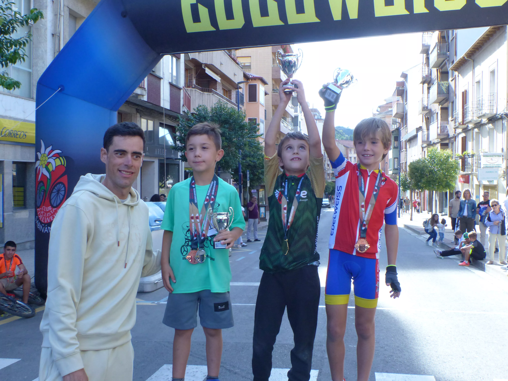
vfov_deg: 36.0
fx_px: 587
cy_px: 190
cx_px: 254
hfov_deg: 46.8
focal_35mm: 40
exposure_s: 1/250
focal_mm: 7.1
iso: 200
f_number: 4
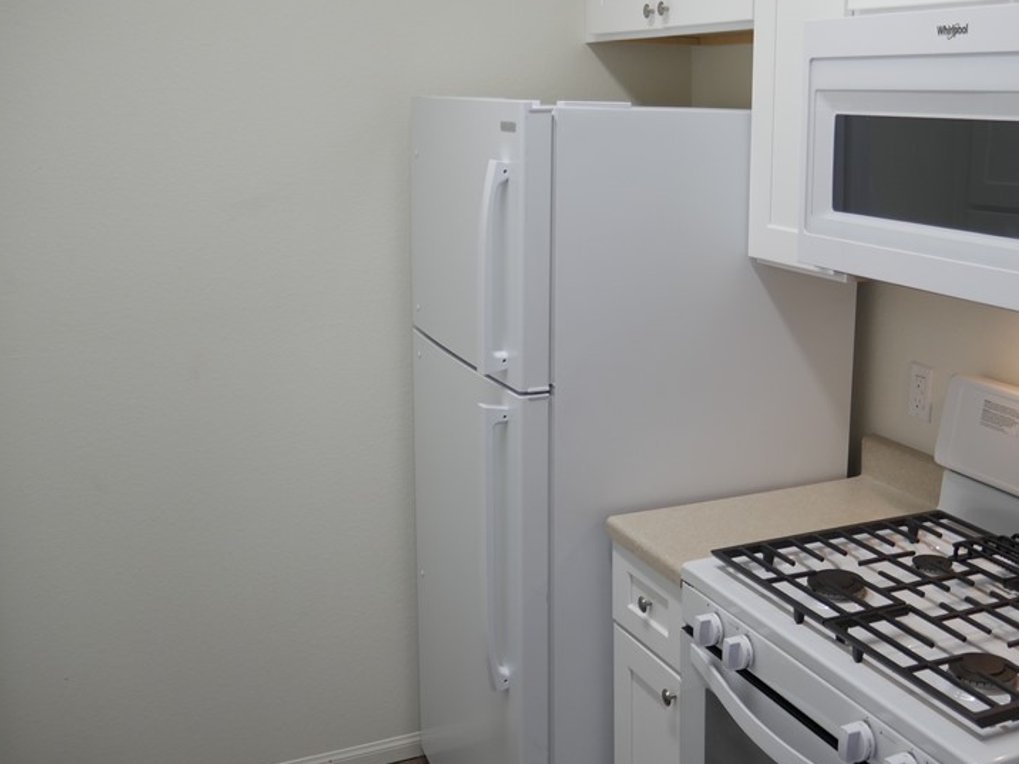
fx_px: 1177
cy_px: 347
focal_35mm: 40
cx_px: 690
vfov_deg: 35.9
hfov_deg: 46.0
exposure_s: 1/60
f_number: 3.5
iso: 320
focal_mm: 14
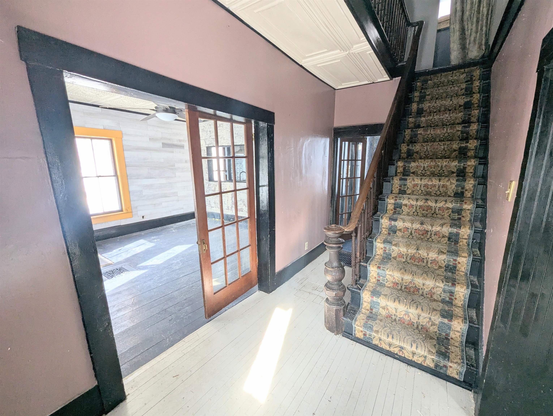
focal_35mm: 13
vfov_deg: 90.1
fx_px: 208
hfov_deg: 106.1
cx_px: 276
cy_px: 208
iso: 89
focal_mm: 1.95
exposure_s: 1/105
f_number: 2.2
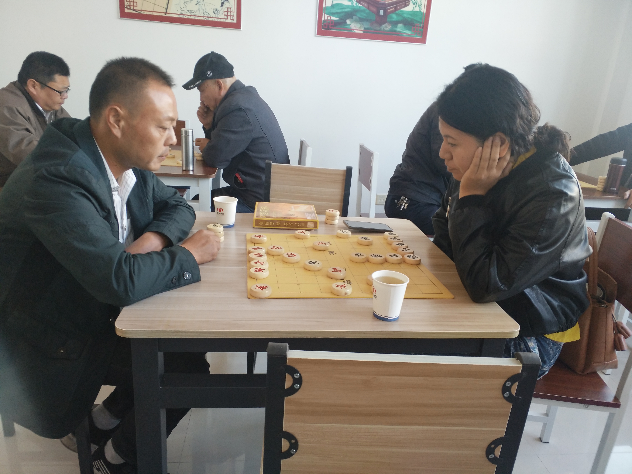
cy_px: 237
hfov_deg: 76.4
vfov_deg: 61.1
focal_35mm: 22
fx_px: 402
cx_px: 316
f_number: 2
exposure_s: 1/50
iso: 179
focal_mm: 3.79
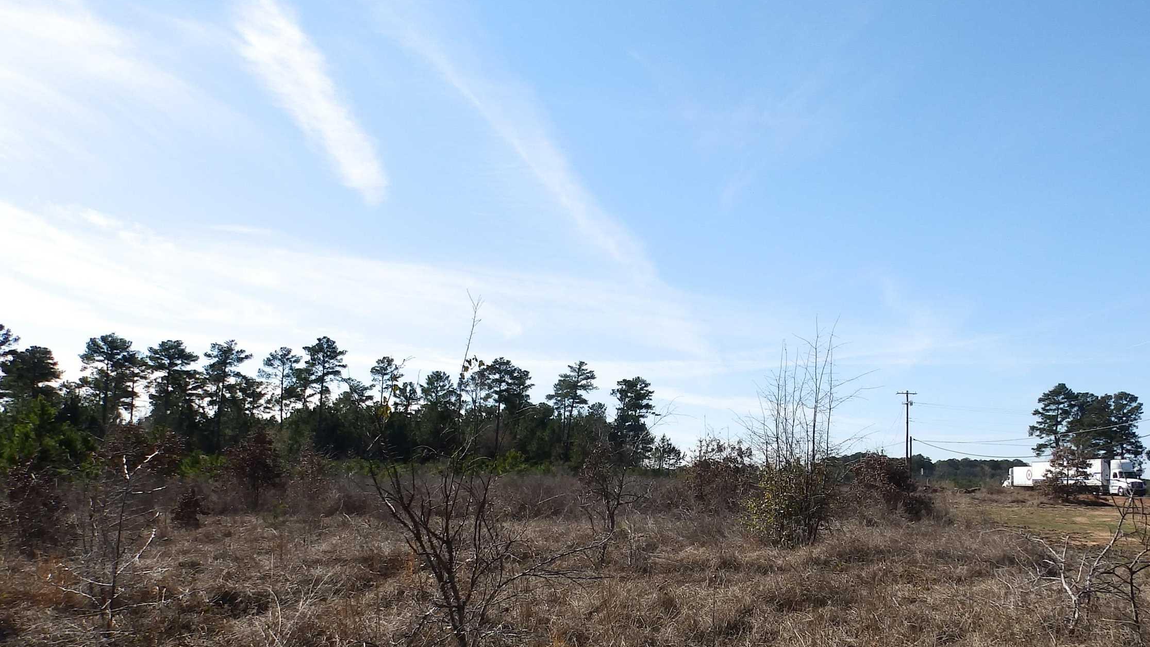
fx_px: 1006
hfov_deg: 59.4
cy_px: 426
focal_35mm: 33
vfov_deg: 35.3
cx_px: 635
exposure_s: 1/640
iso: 80
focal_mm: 4
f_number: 4.5
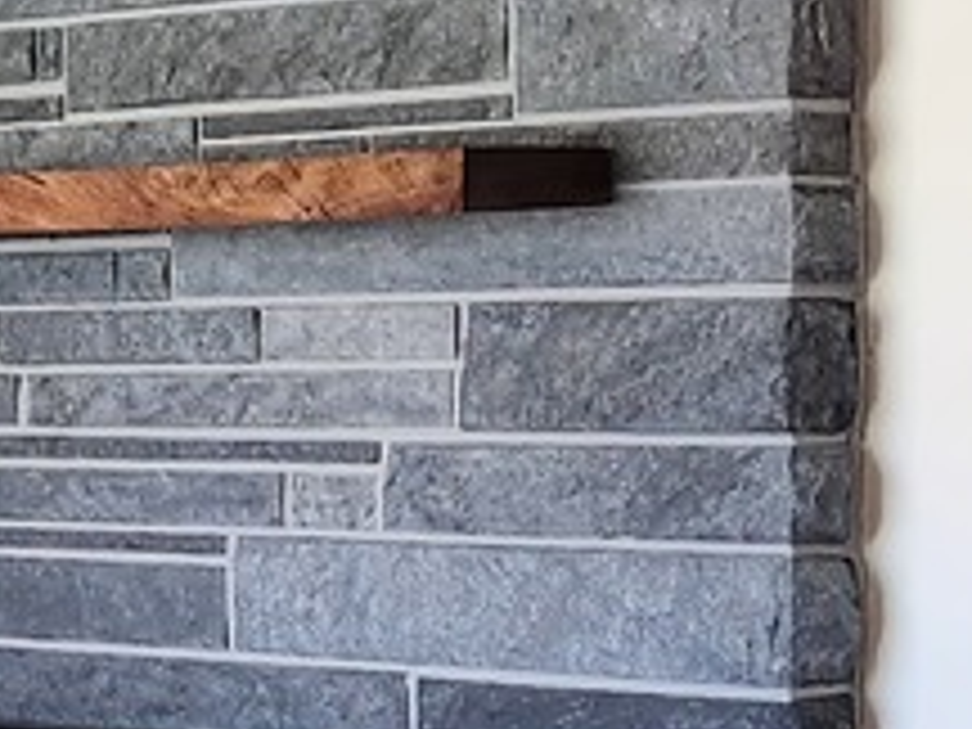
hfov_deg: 12.9
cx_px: 392
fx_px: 4296
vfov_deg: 9.4
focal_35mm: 153
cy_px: 1102
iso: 200
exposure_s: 1/120
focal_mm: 5.4
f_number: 1.8
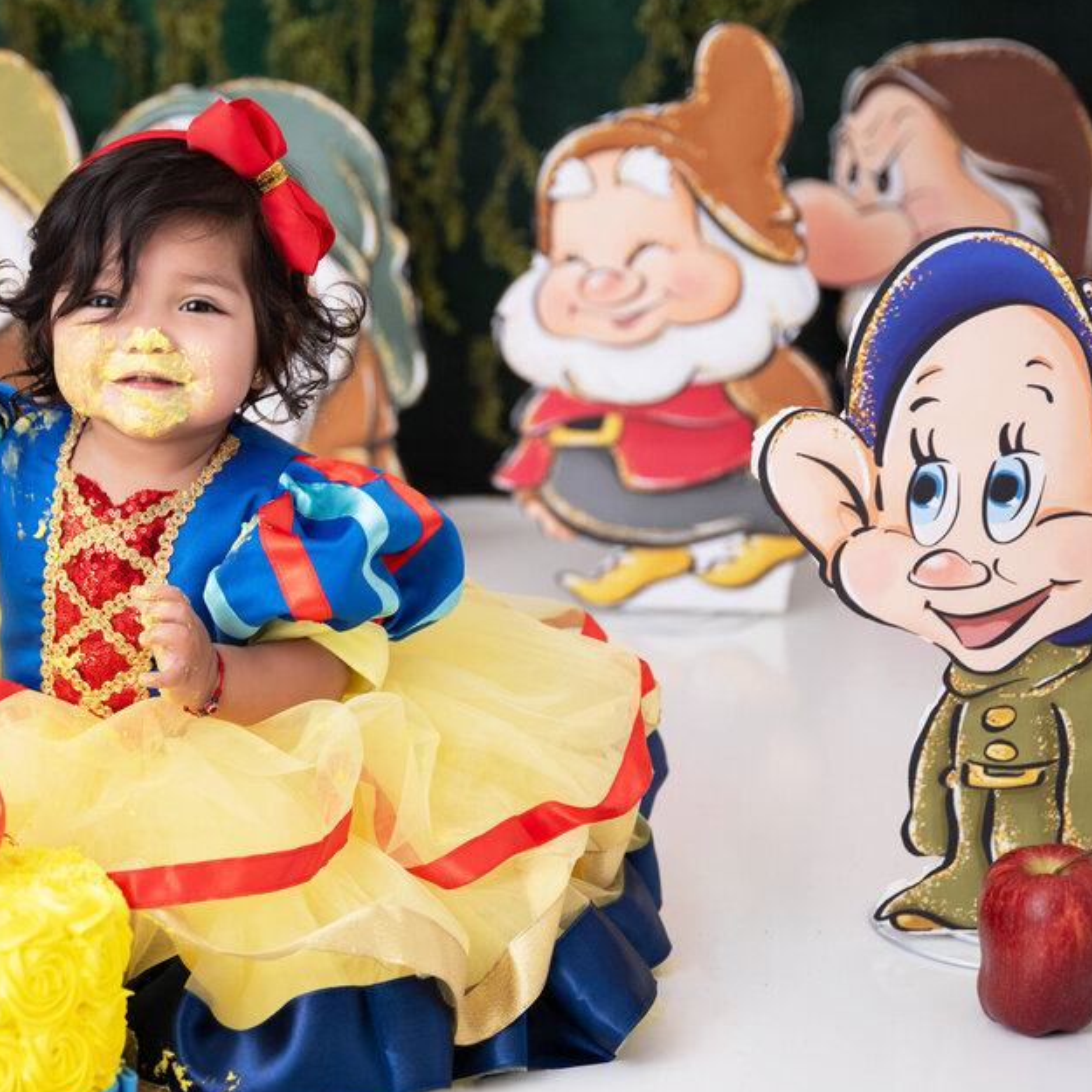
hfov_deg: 22.7
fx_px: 2677
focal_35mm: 75
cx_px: 220
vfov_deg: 23.0
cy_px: 606
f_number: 2.8
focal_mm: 46
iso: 250
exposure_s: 1/200
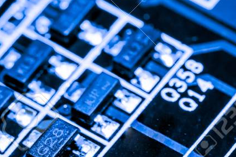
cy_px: 99
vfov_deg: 4.3
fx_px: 2096
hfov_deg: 6.4
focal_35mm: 320
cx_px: 330
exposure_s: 1/100
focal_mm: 105
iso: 200
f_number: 16
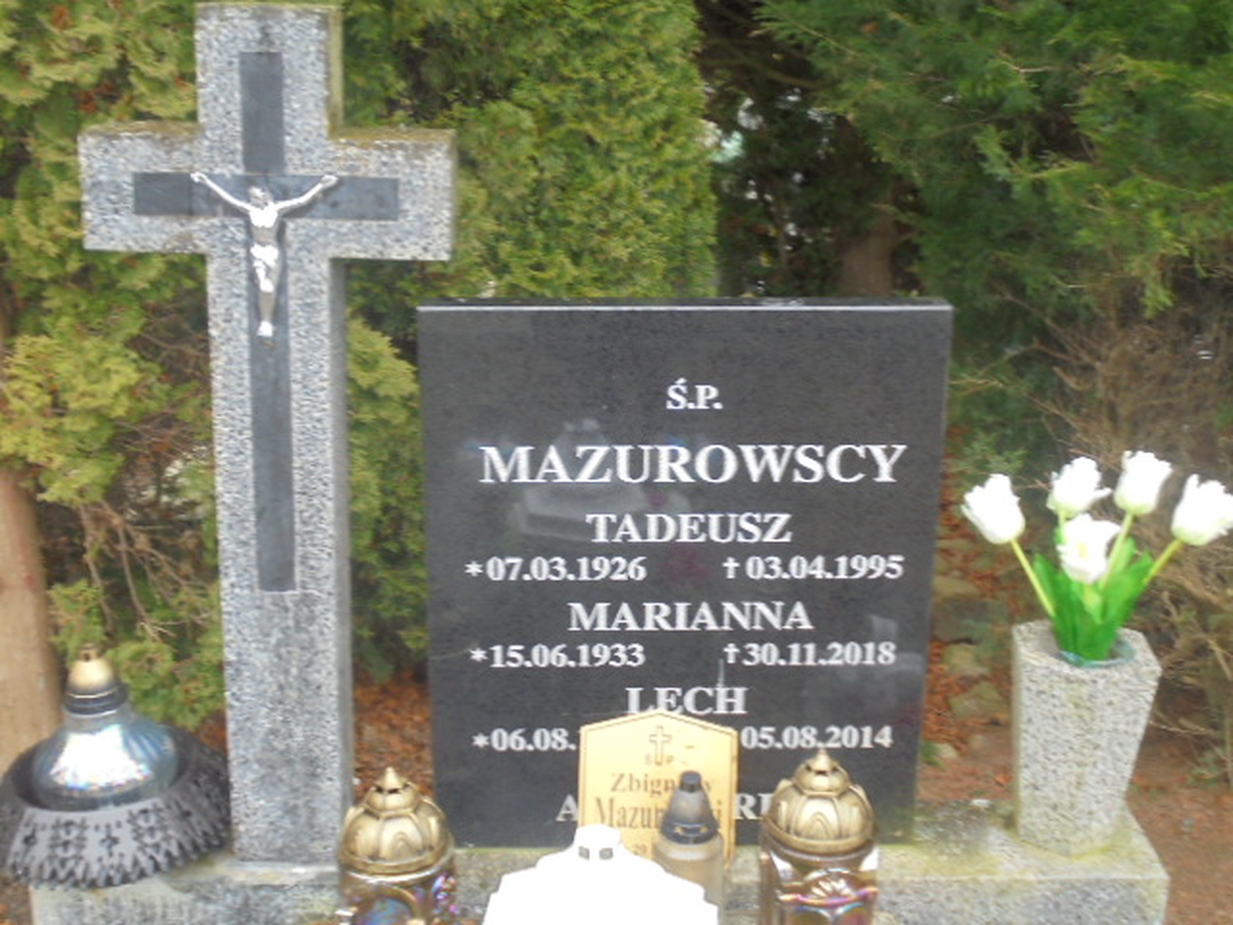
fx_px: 1532
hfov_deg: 43.9
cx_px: 616
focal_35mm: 43
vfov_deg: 33.6
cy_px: 462
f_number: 4.5
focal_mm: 7.8
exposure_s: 1/30
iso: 250
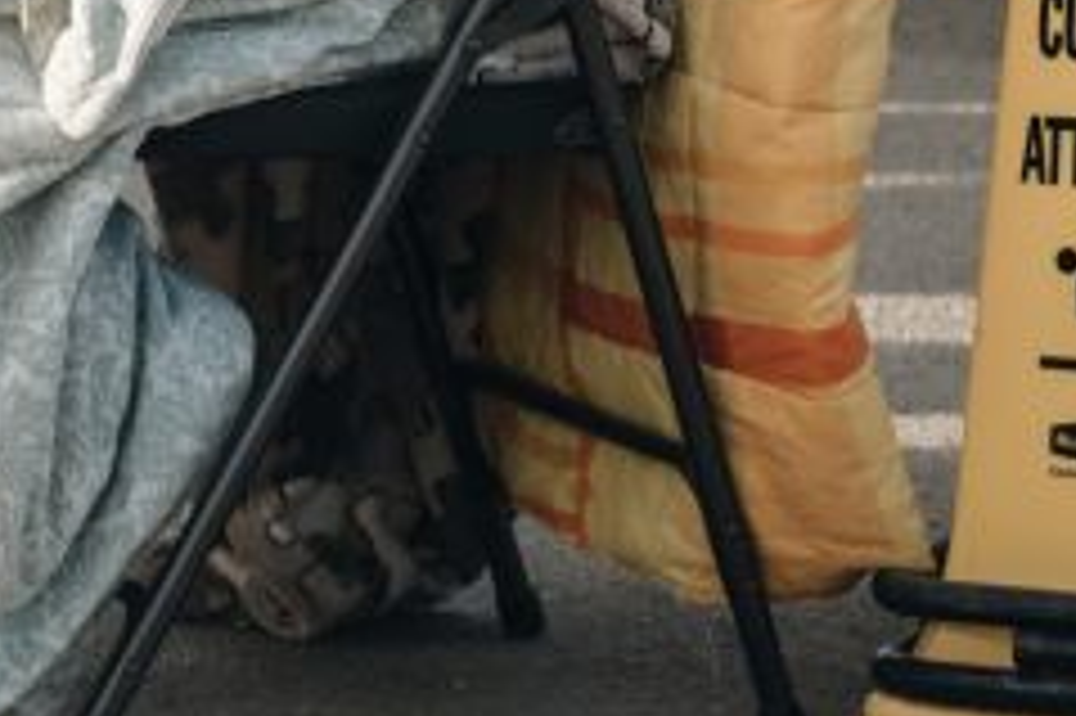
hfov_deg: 5.2
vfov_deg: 3.5
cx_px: -455
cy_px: -498
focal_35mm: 392
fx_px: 11708
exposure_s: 1/320
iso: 100
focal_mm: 78
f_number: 5
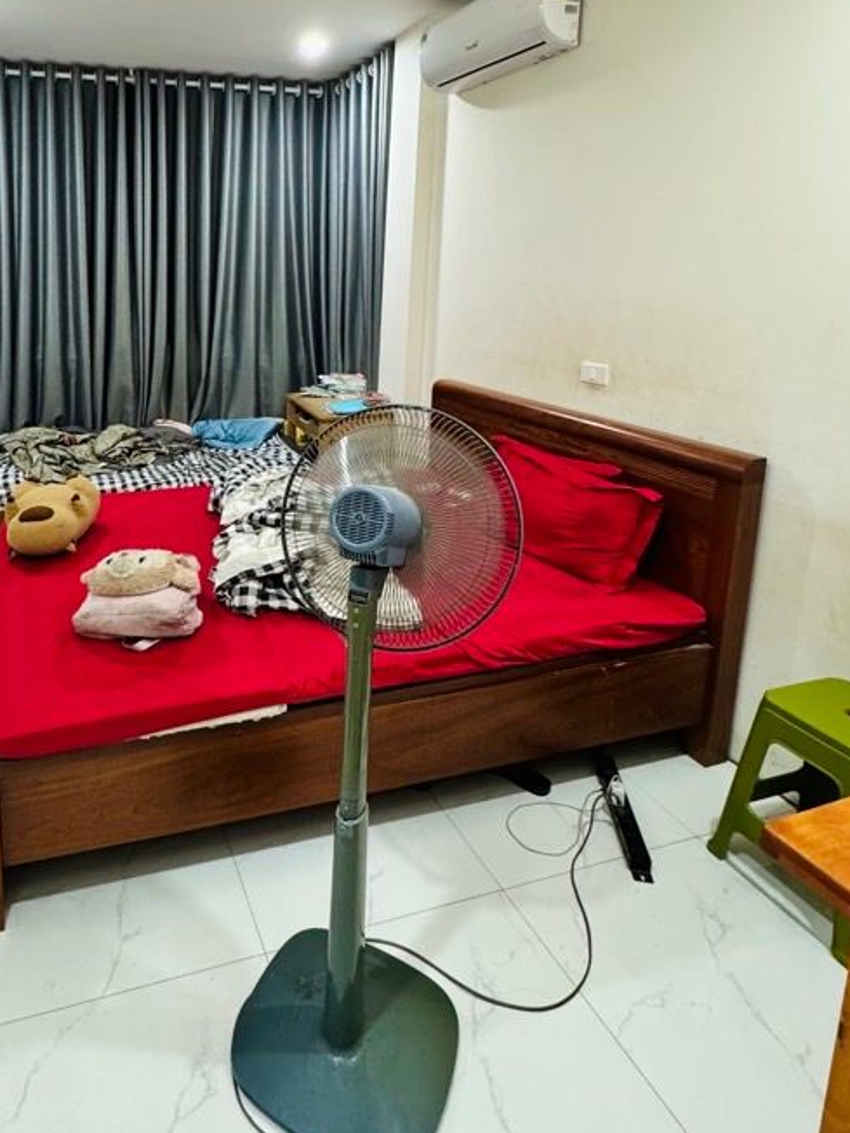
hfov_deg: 58.9
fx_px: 720
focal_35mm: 22
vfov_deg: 74.5
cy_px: 398
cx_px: 247
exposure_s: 1/50
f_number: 2.2
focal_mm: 2.22
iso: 400
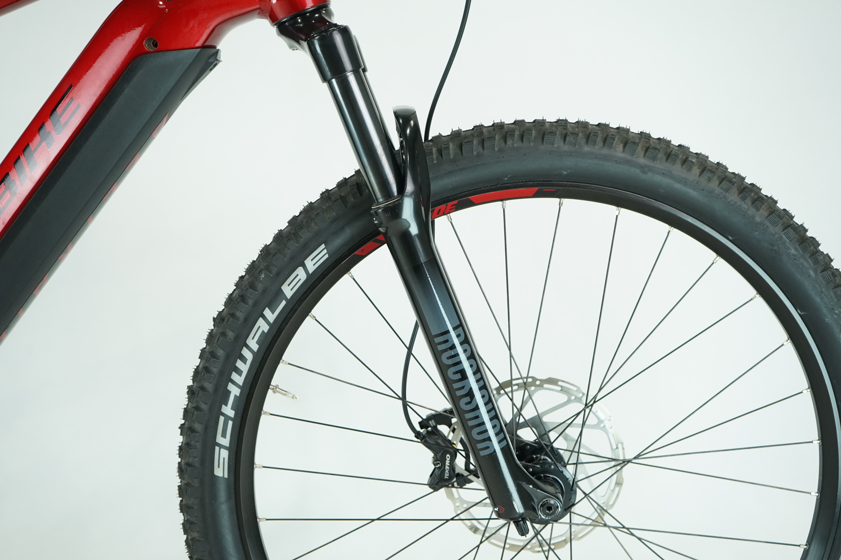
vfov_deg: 31.2
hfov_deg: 45.4
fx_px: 1004
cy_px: 280
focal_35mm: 43
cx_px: 420
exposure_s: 1/200
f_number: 5.6
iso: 1600
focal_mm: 43
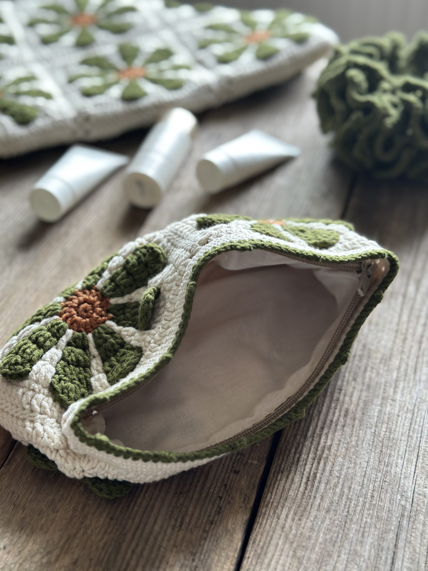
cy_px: 286
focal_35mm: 48
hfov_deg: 30.3
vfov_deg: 39.7
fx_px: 791
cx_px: 214
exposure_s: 1/64
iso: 125
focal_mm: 6.86
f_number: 1.78
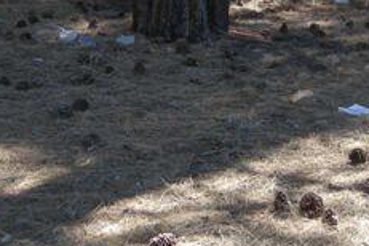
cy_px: 50
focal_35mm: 101
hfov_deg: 20.2
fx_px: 1035
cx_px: 185
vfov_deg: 13.5
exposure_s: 1/180
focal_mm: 5.7
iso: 50
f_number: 2.8
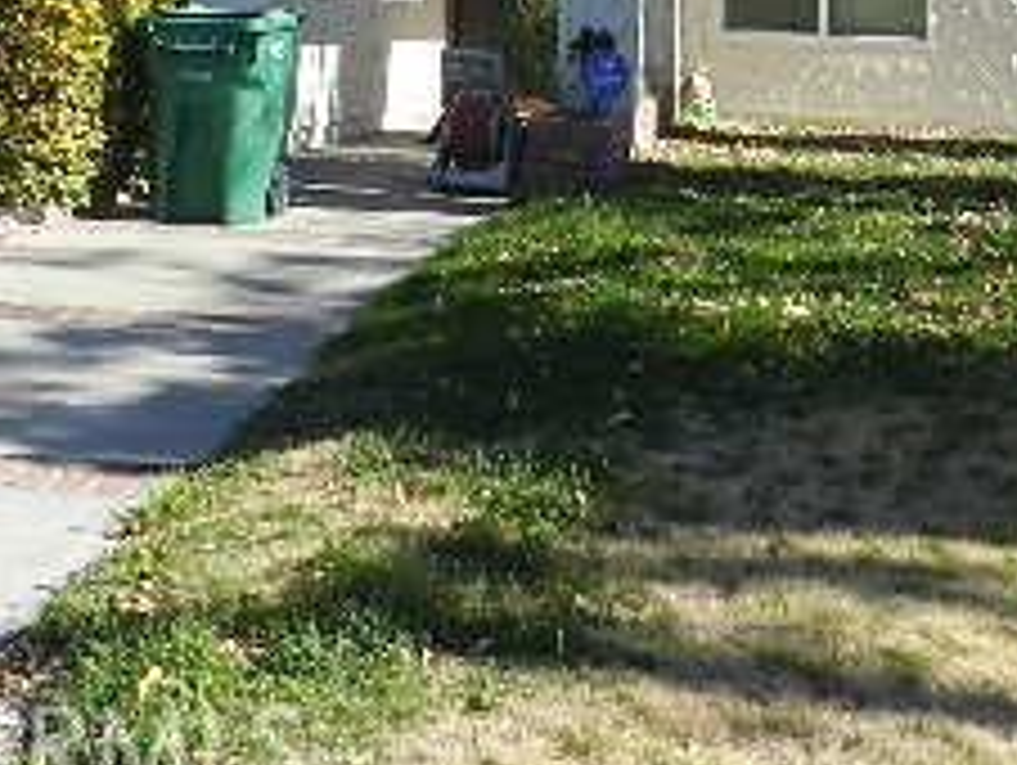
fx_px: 1912
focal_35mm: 65
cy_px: -270
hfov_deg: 29.8
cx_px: 500
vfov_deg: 20.4
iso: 160
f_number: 3.4
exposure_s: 1/1000
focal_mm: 4
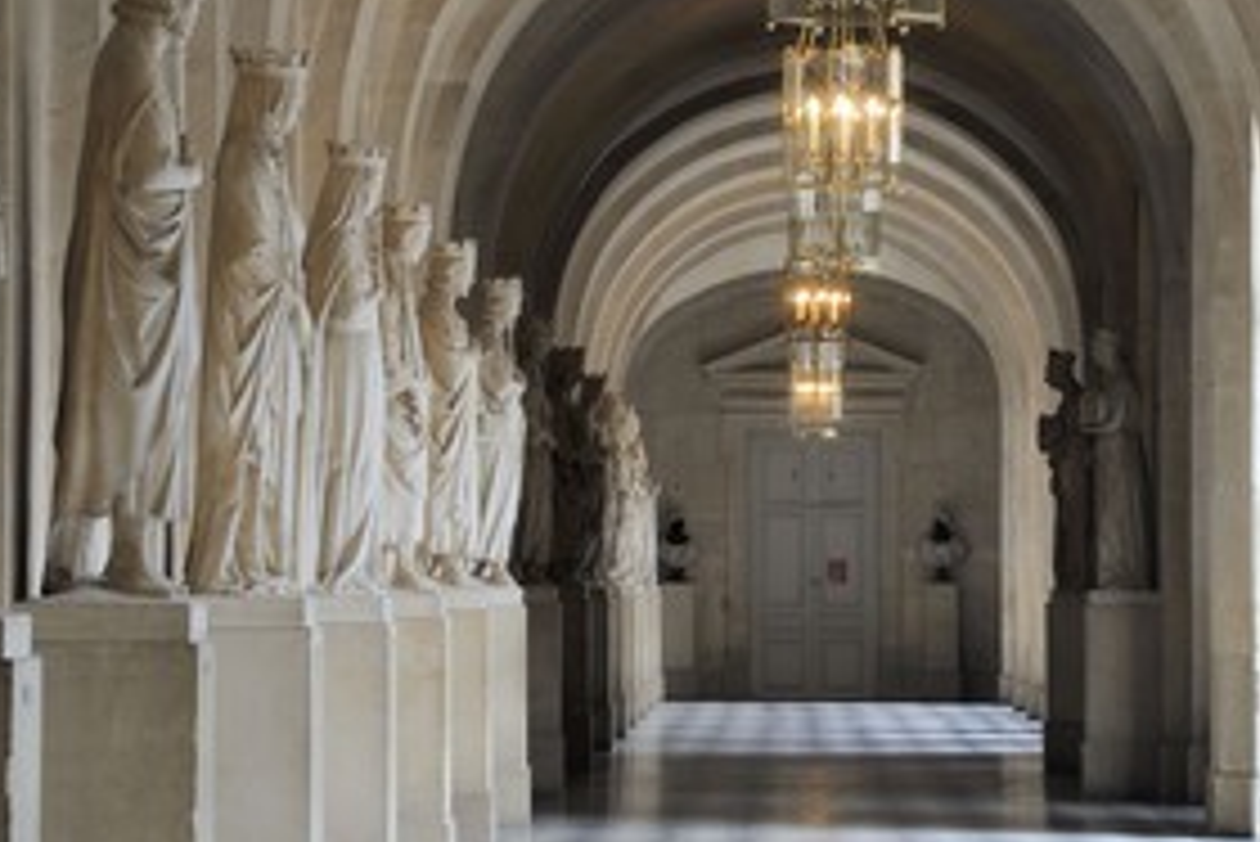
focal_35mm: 255
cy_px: 302
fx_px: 8929
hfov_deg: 8.1
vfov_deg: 5.4
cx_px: 585
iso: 200
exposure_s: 4
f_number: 22
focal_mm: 170
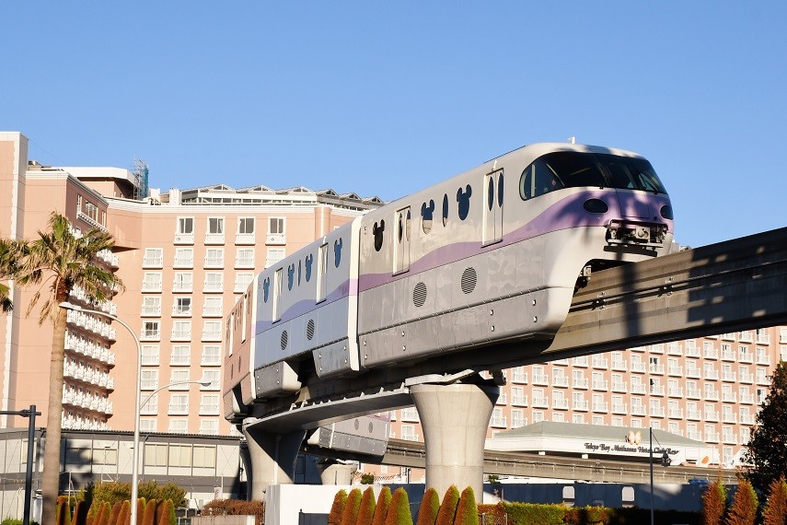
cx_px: 394
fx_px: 1967
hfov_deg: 22.6
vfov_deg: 15.2
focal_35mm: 90
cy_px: 262
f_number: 11
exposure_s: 1/1000
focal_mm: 45
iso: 400
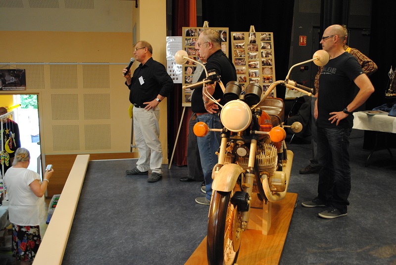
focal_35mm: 36
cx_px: 198
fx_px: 396
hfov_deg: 53.1
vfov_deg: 36.9
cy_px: 132
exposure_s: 1/30
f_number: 4
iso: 640
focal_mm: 24
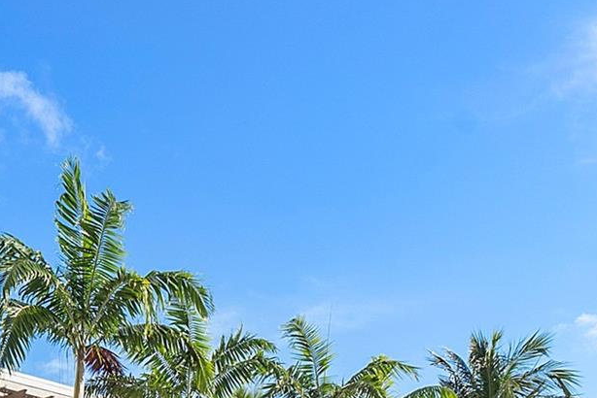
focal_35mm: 50
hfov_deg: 38.8
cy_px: 642
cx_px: 168
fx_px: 830
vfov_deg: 21.4
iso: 200
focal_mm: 10
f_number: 11
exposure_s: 1/320
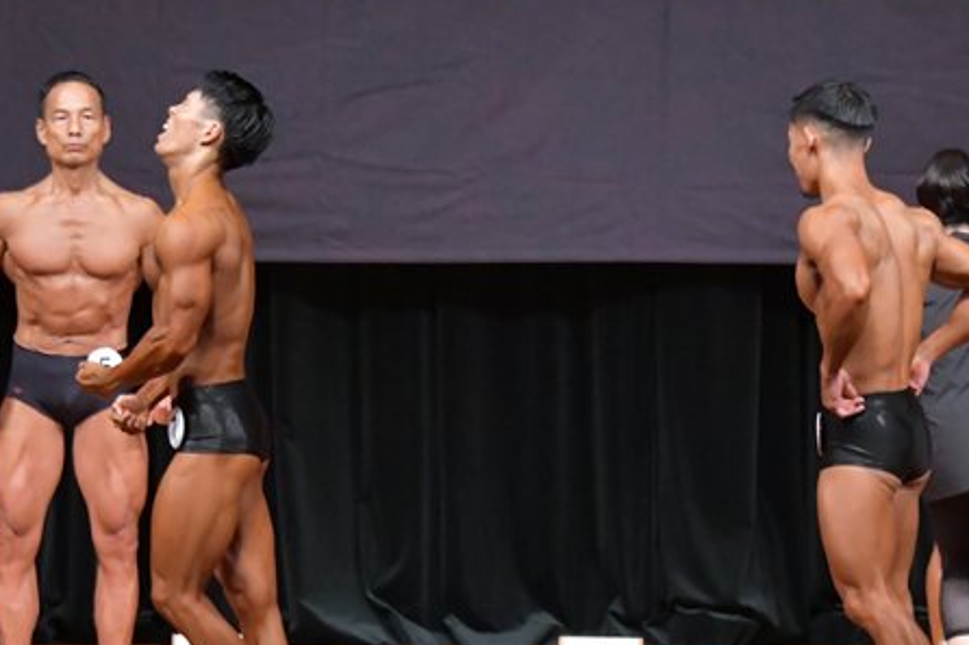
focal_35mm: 351
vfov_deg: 3.9
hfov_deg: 5.9
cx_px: 512
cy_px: 400
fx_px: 9444
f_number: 5.6
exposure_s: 1/400
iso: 6400
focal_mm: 135
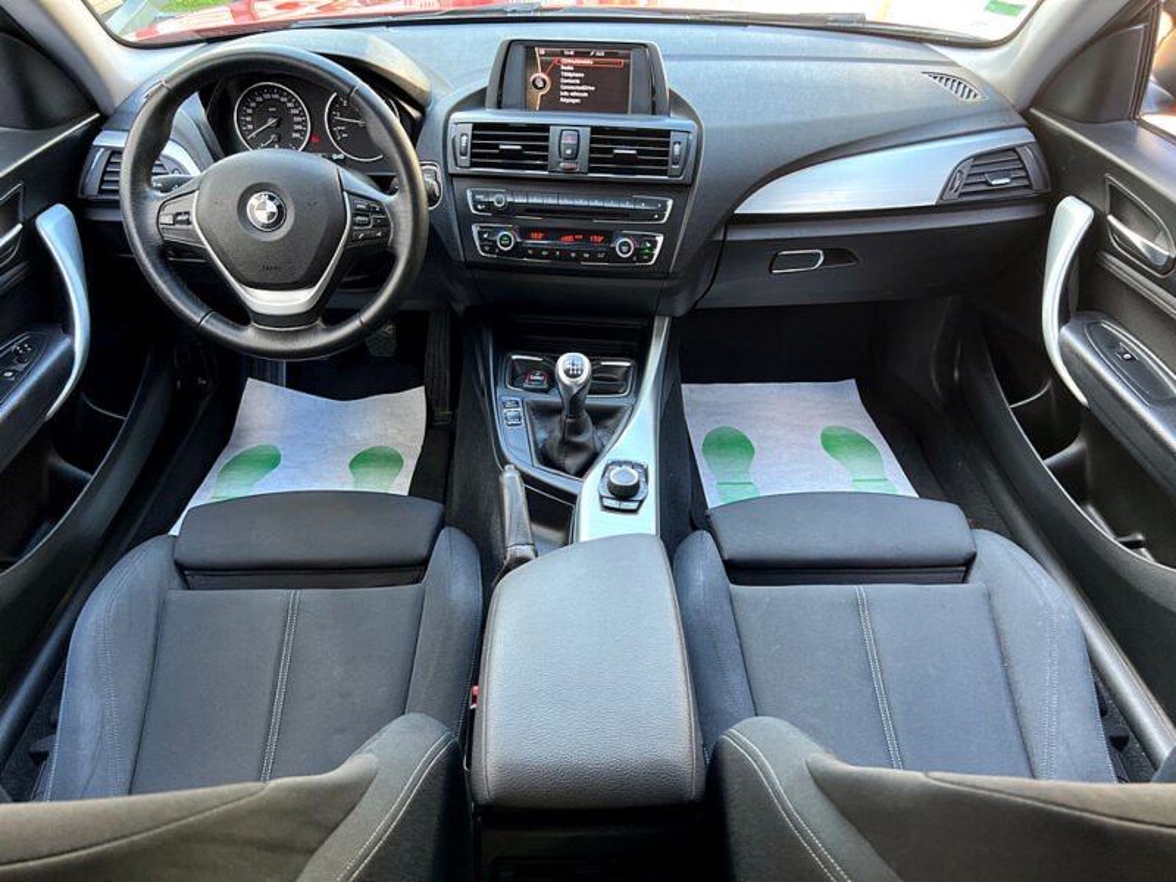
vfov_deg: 53.1
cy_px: 441
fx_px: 883
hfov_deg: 67.3
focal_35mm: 26
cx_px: 588
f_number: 1.5
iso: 125
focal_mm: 5.7
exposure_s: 1/121
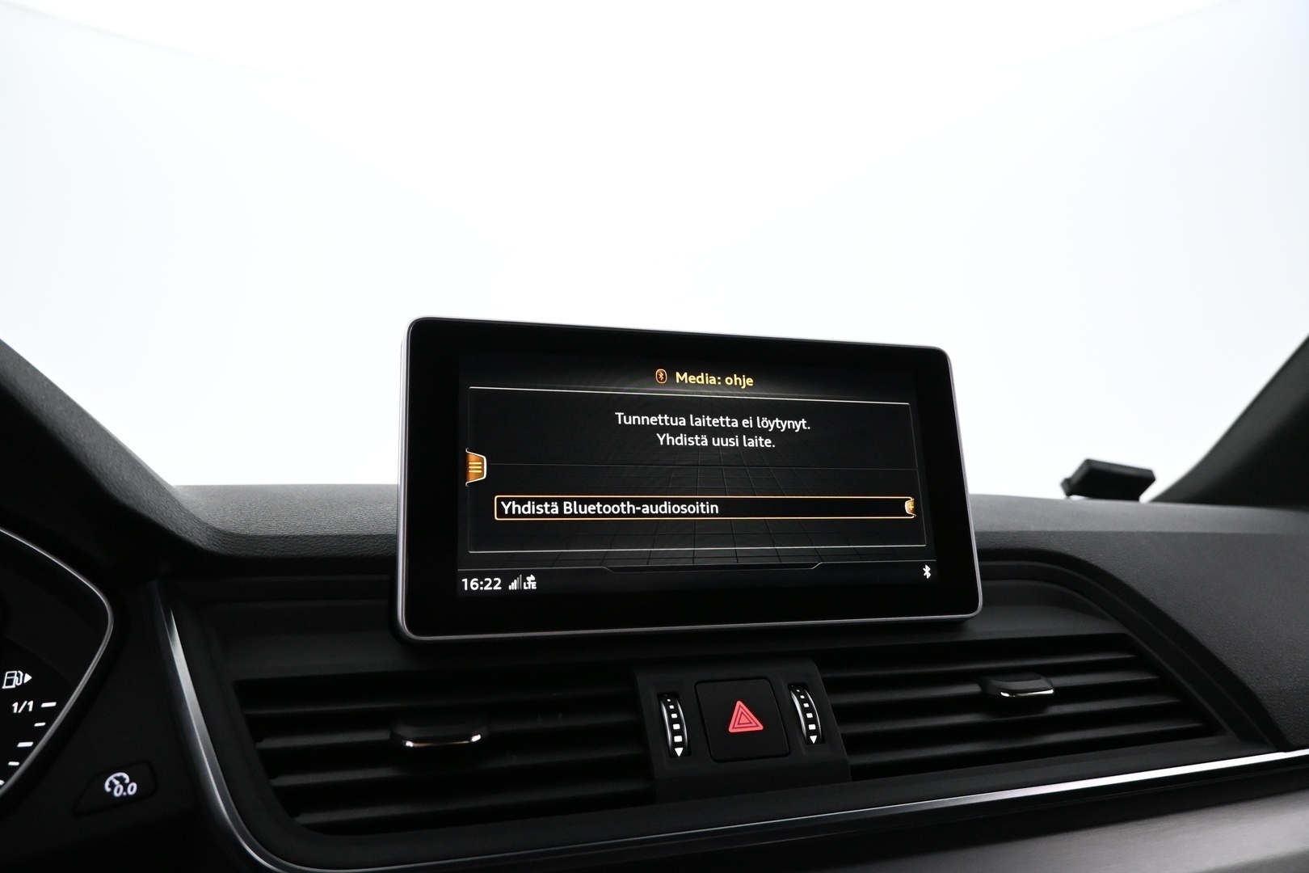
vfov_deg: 53.1
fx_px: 873
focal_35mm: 24
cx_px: 654
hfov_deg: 73.7
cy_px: 436
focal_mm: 16
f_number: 4.5
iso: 4000
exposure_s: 1/80
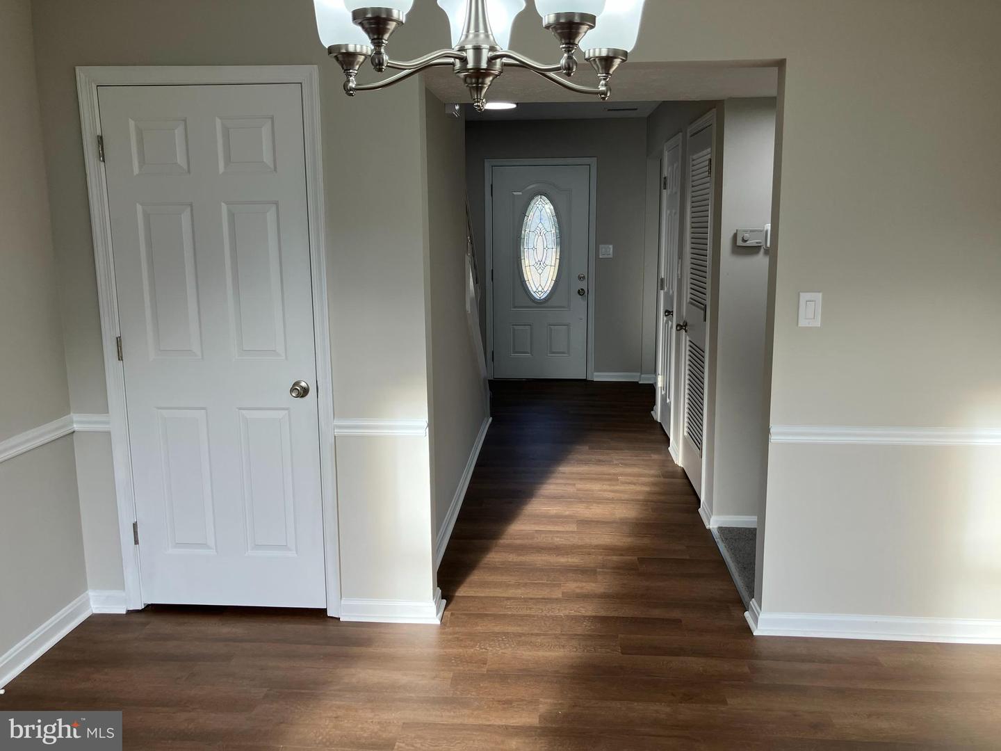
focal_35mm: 28
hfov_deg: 63.4
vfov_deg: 49.7
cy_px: 376
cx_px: 500
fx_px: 810
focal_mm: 3.99
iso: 32
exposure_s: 1/120
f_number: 1.8
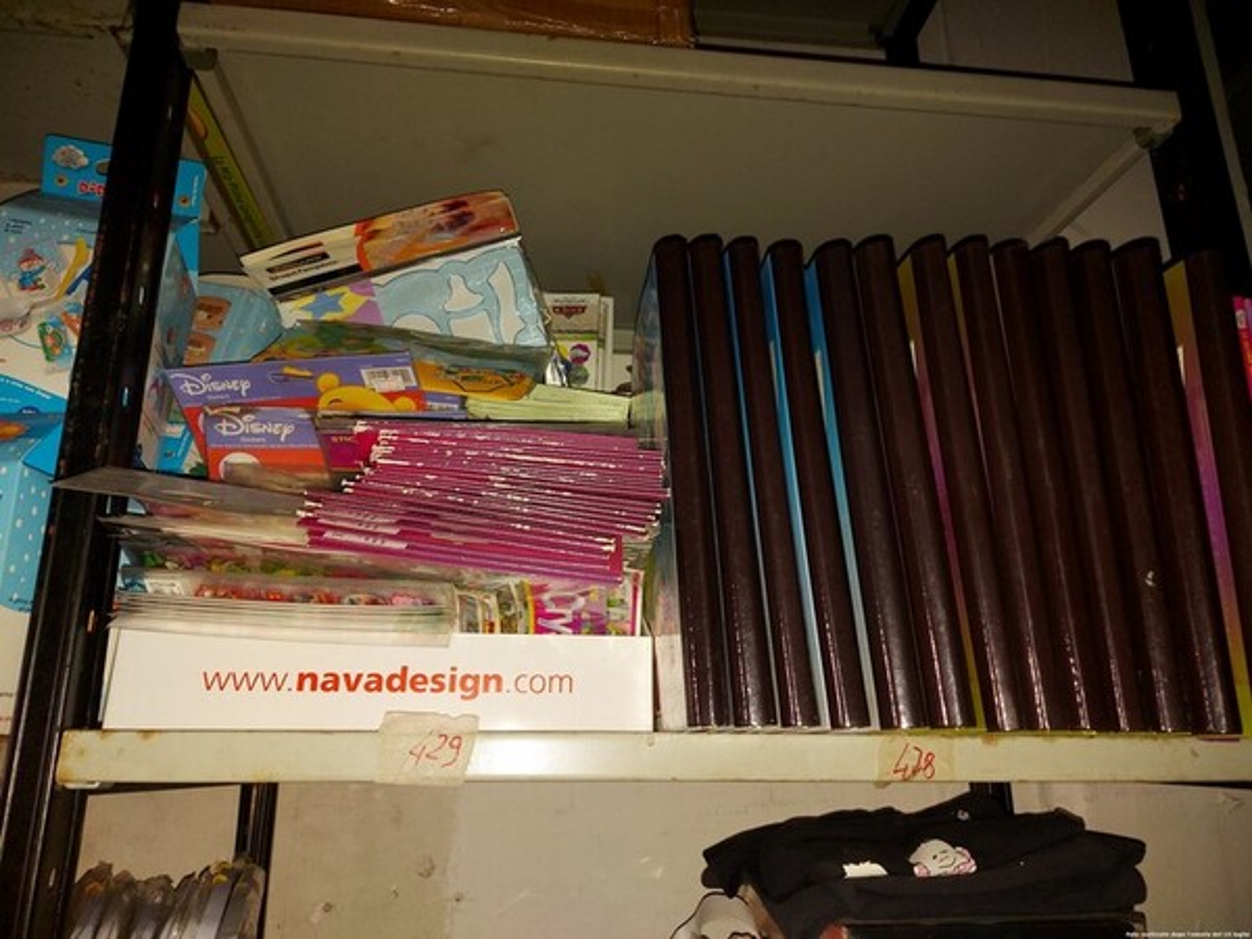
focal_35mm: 24
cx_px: 626
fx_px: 868
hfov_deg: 71.6
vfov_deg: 56.8
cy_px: 470
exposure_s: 1/50
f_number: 1.8
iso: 160
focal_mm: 5.23
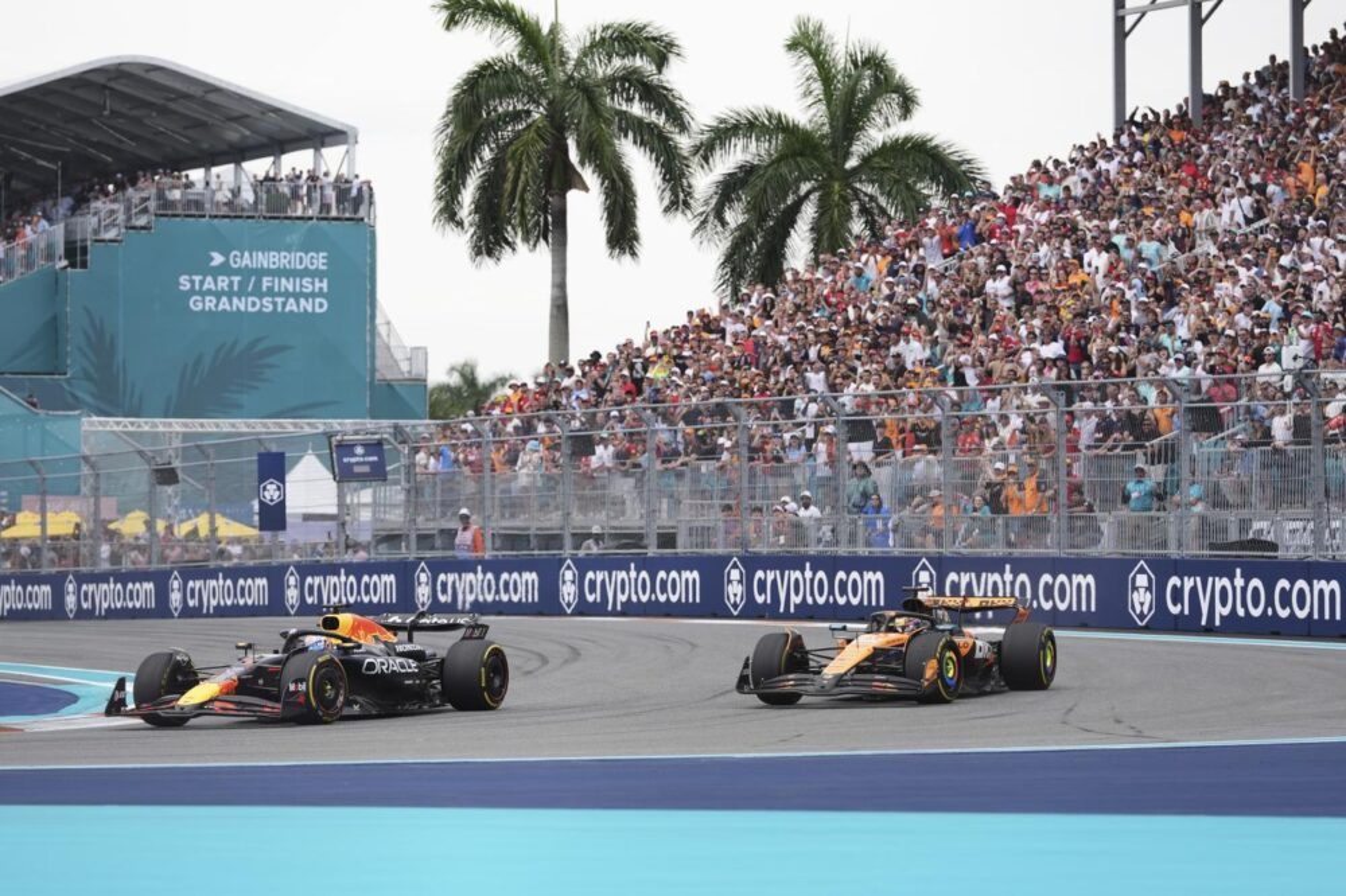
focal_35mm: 171
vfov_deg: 8.0
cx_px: 673
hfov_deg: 12.0
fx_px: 6391
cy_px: 448
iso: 400
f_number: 4.5
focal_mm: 171
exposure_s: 1/1250
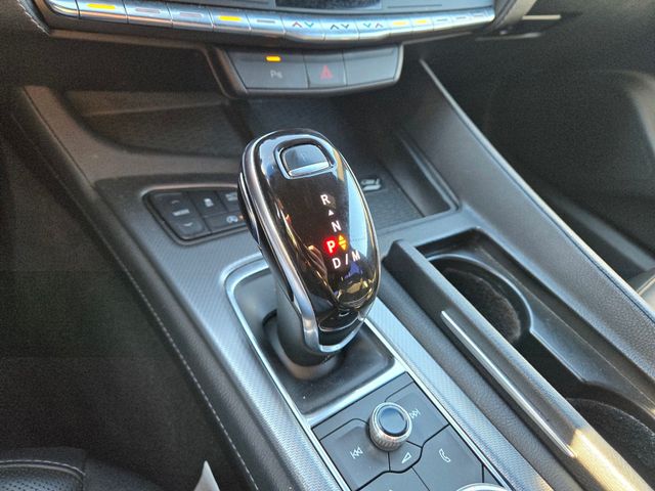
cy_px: 246
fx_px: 435
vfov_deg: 58.9
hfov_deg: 73.9
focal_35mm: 23
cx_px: 328
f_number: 1.8
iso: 320
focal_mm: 5.4
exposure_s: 1/120
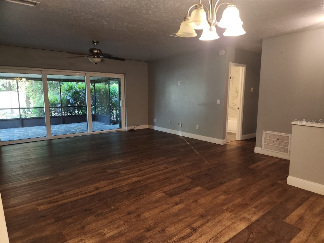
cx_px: 162
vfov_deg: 58.9
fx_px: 215
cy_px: 122
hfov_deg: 73.9
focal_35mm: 23
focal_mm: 5.4
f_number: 1.8
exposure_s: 1/24
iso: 100
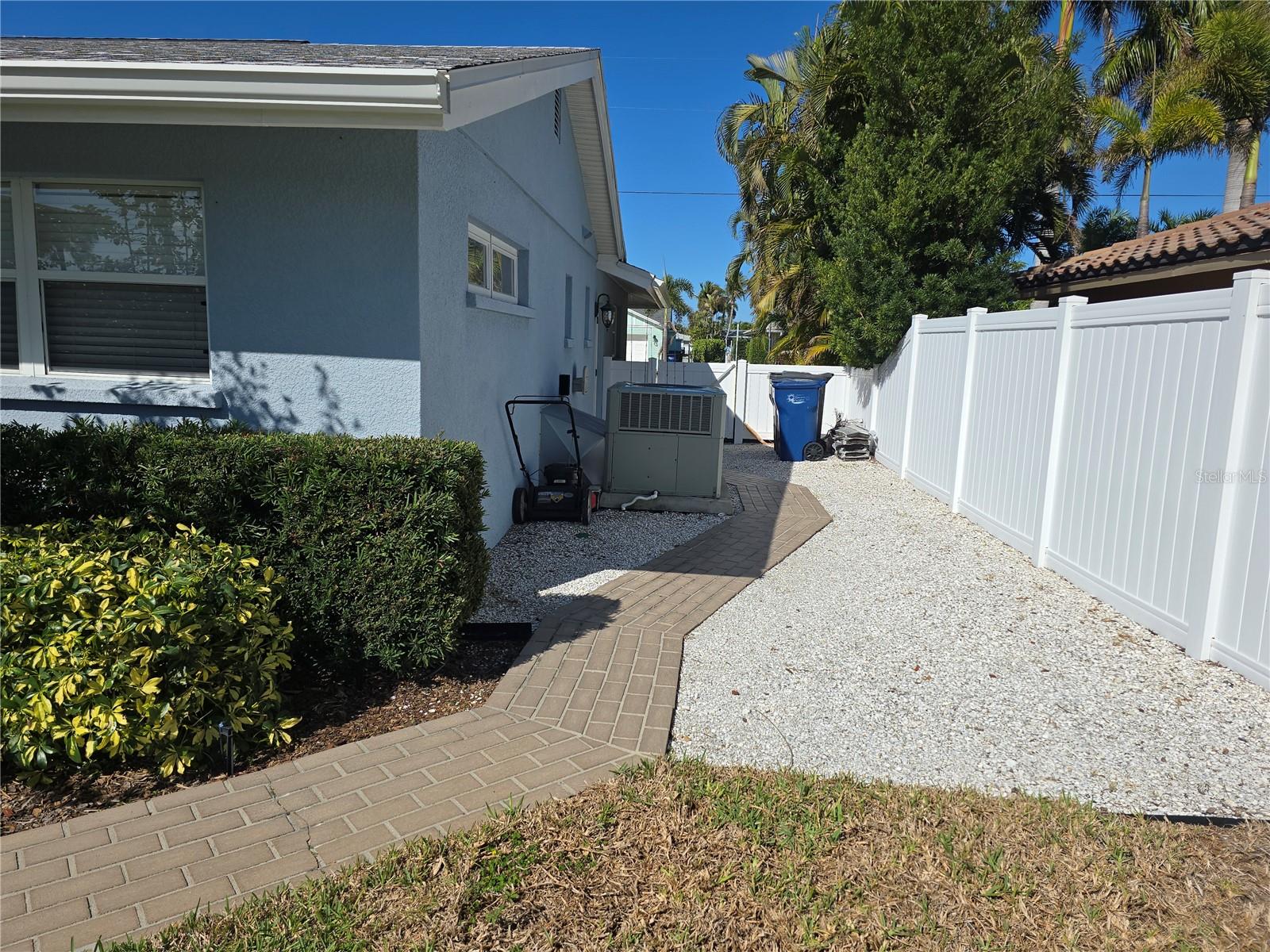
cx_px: 635
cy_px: 476
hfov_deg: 73.9
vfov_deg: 58.9
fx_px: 844
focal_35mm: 23
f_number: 1.7
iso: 12
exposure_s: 1/1387
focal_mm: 6.3
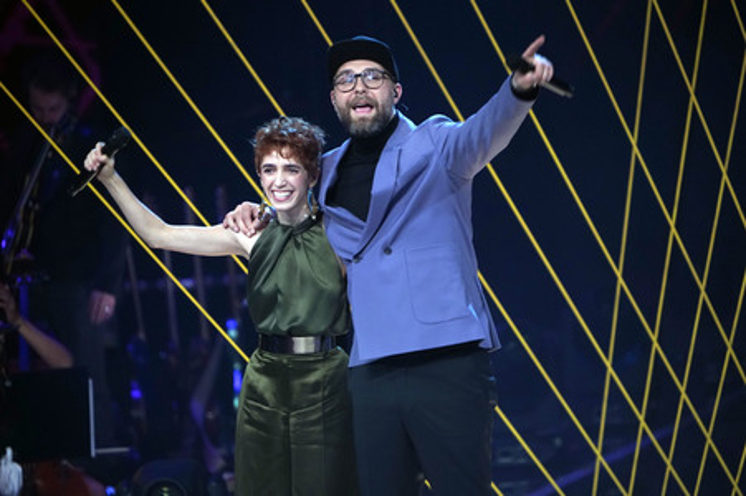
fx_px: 9898
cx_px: 373
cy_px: 248
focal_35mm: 478
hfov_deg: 4.3
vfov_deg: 2.9
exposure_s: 1/160
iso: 4000
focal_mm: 478
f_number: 6.3
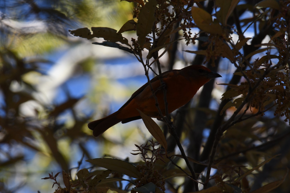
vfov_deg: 1.5
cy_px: 96
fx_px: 7249
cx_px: 145
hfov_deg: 2.3
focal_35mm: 900
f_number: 11
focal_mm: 600
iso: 1250
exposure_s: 1/1000
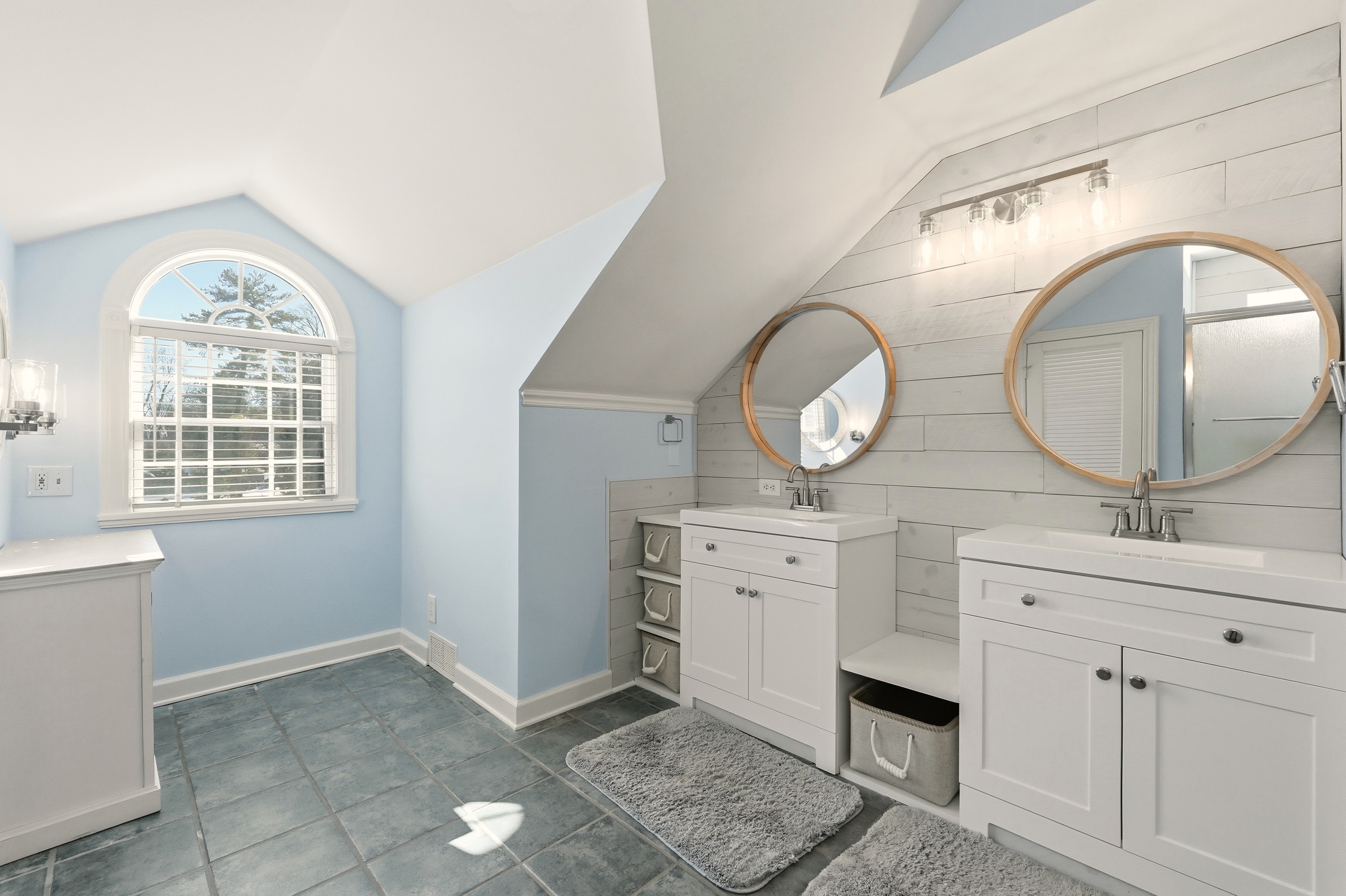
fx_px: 561
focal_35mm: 15
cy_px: 448
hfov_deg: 100.4
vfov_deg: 77.3
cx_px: 673
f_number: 9
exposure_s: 1/1250
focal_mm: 10
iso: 400
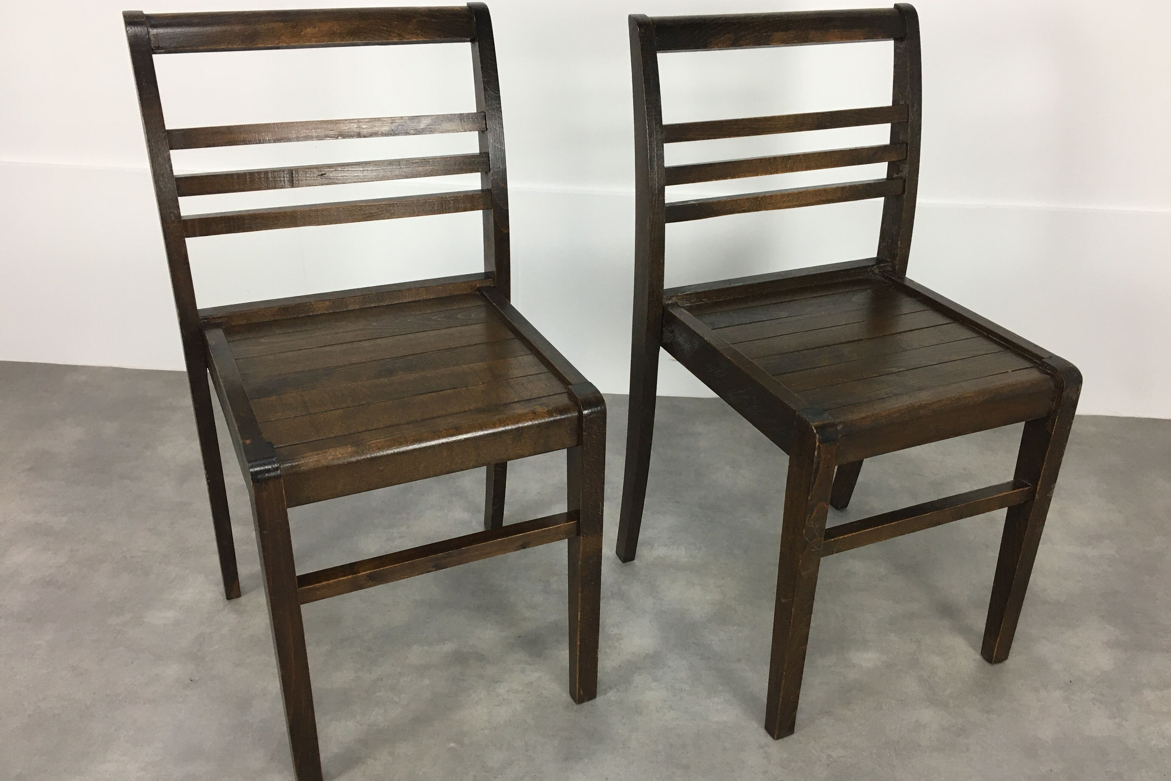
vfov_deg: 42.3
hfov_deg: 60.3
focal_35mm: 31
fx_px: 1008
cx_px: 601
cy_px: 424
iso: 50
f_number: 2.2
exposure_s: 1/33
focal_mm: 4.15
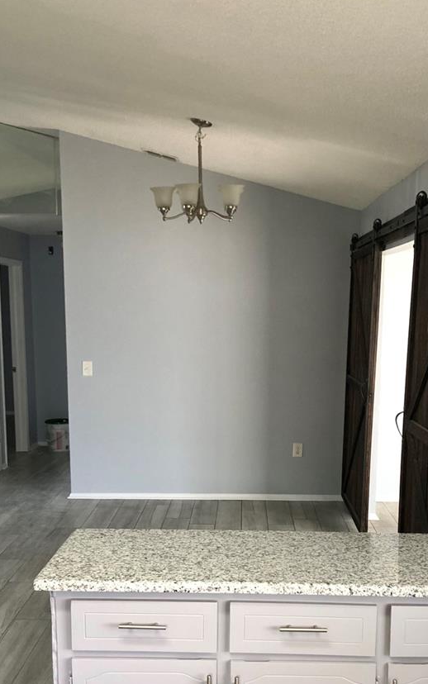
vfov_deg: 45.6
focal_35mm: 43
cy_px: 450
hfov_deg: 29.9
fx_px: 802
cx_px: 238
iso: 40
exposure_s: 1/17
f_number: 1.8
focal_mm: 3.99
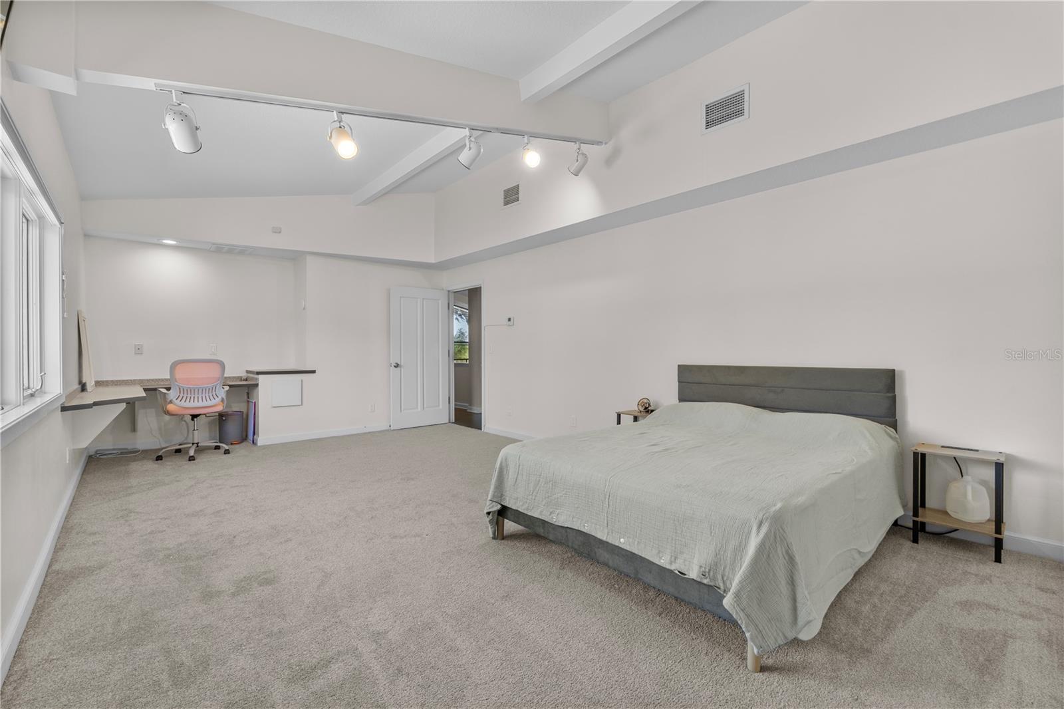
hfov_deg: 100.4
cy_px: 354
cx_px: 532
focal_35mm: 15
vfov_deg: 77.3
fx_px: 443
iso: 400
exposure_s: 1/6
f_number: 9
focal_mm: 10
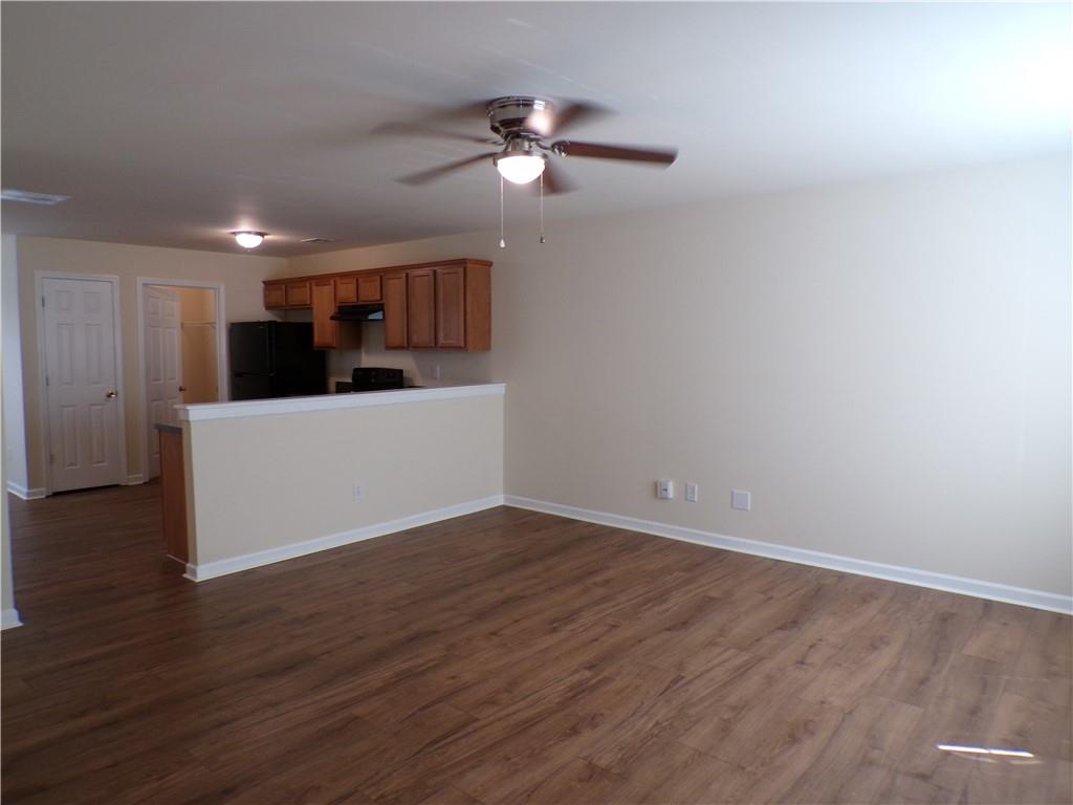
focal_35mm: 24
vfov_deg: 56.8
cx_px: 536
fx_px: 744
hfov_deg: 71.6
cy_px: 402
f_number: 3
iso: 191
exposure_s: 1/34
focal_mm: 4.3
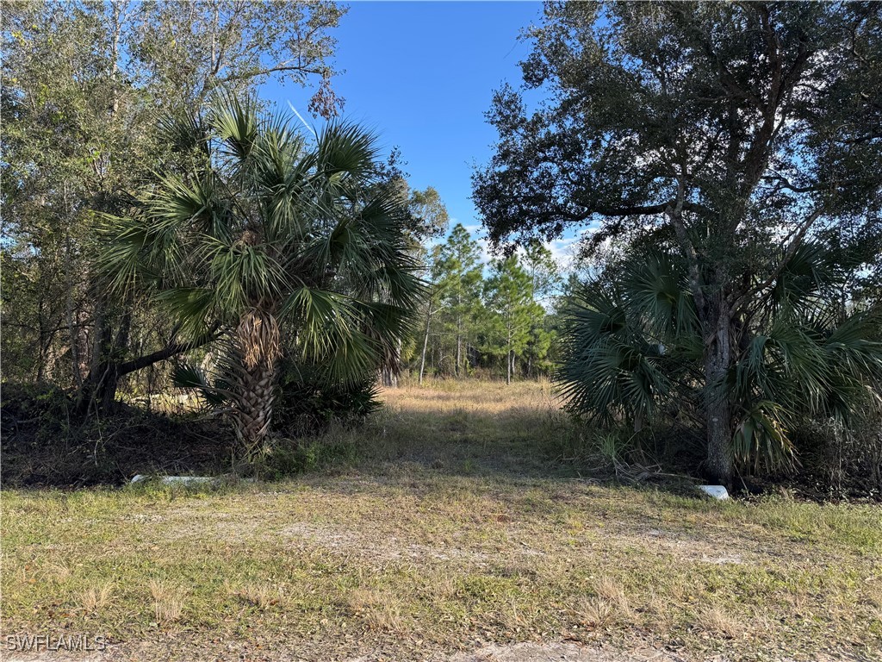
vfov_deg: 56.8
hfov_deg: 71.6
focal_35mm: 24
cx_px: 441
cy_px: 331
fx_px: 612
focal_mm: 6.76
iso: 80
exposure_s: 1/864
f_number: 1.78
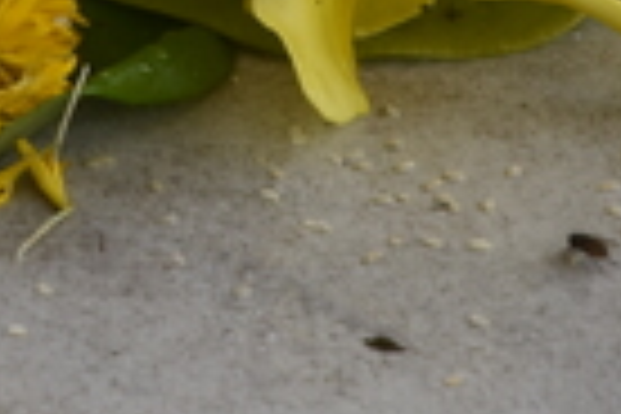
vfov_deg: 2.7
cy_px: -513
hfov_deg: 4.0
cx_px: -270
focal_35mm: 509
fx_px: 8773
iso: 360
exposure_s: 1/500
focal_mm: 65
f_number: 8
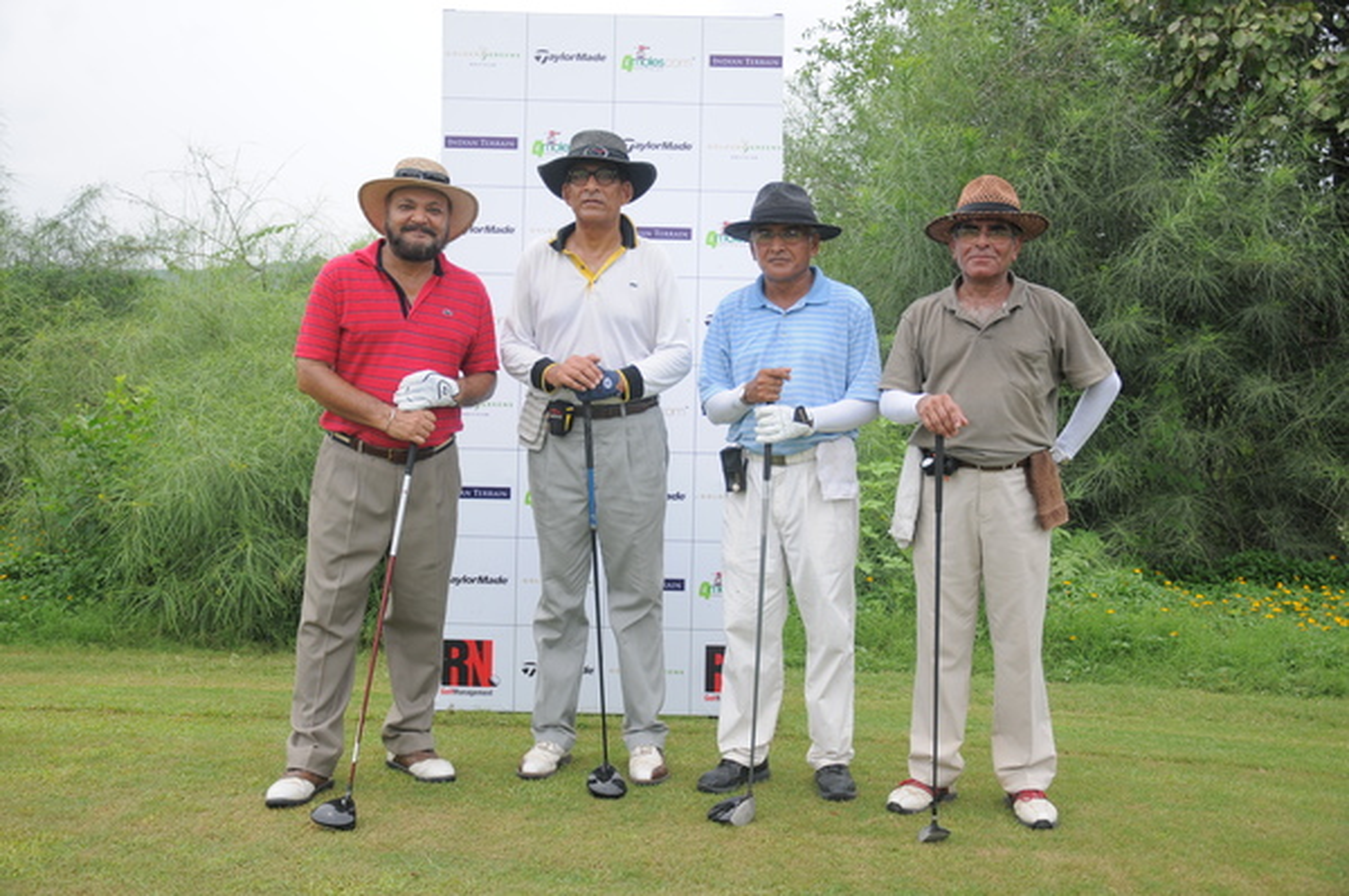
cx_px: 674
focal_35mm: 39
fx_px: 1460
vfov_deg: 34.2
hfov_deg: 49.6
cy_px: 448
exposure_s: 1/640
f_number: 4
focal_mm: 26
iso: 200
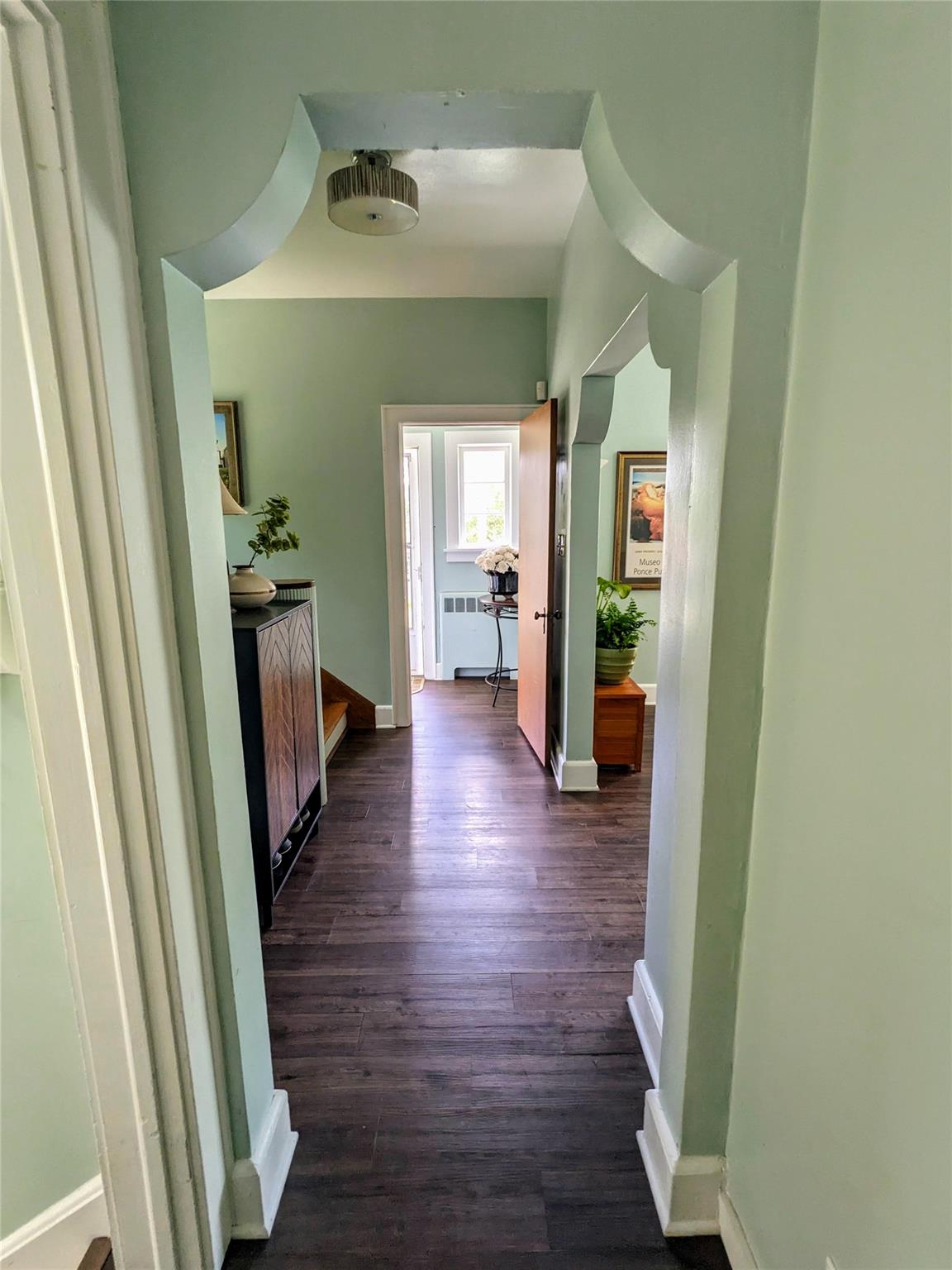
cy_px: 635
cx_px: 476
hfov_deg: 78.1
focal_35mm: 16
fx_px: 587
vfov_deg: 94.5
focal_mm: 2.22
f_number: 2.2
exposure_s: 1/40
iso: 34
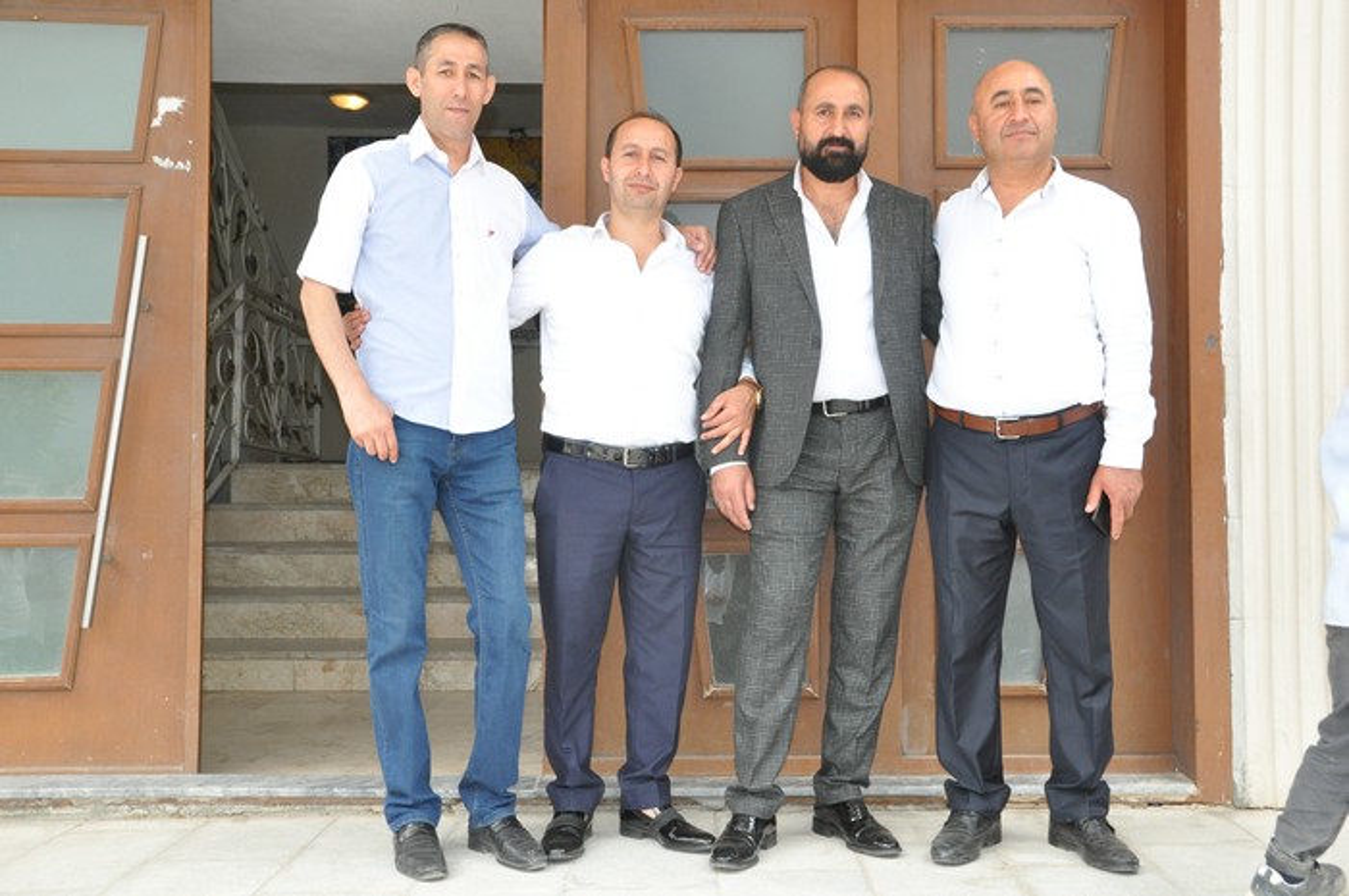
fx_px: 1404
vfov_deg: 35.4
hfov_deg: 51.3
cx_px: 674
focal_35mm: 38
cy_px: 448
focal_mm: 25
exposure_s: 1/200
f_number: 8
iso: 1250
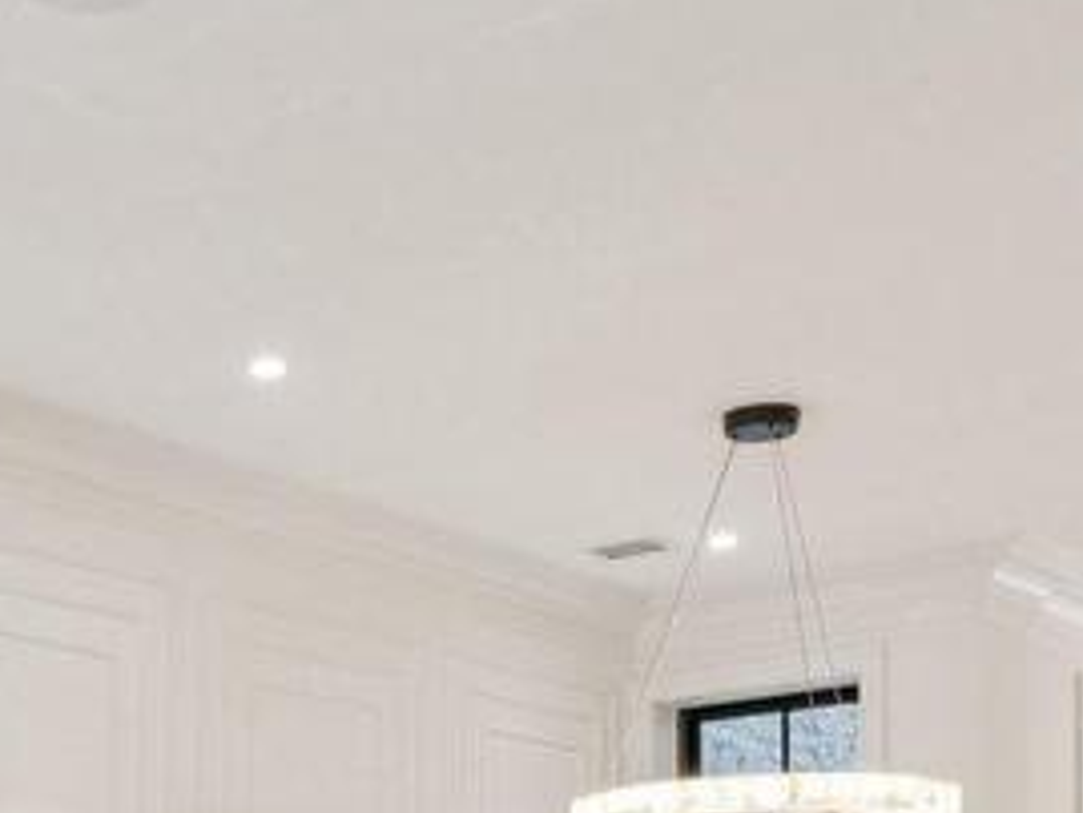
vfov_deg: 18.7
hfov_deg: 25.8
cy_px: 1115
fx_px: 2254
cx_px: 28
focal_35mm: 72
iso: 400
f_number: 7.1
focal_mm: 14
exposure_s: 1/20
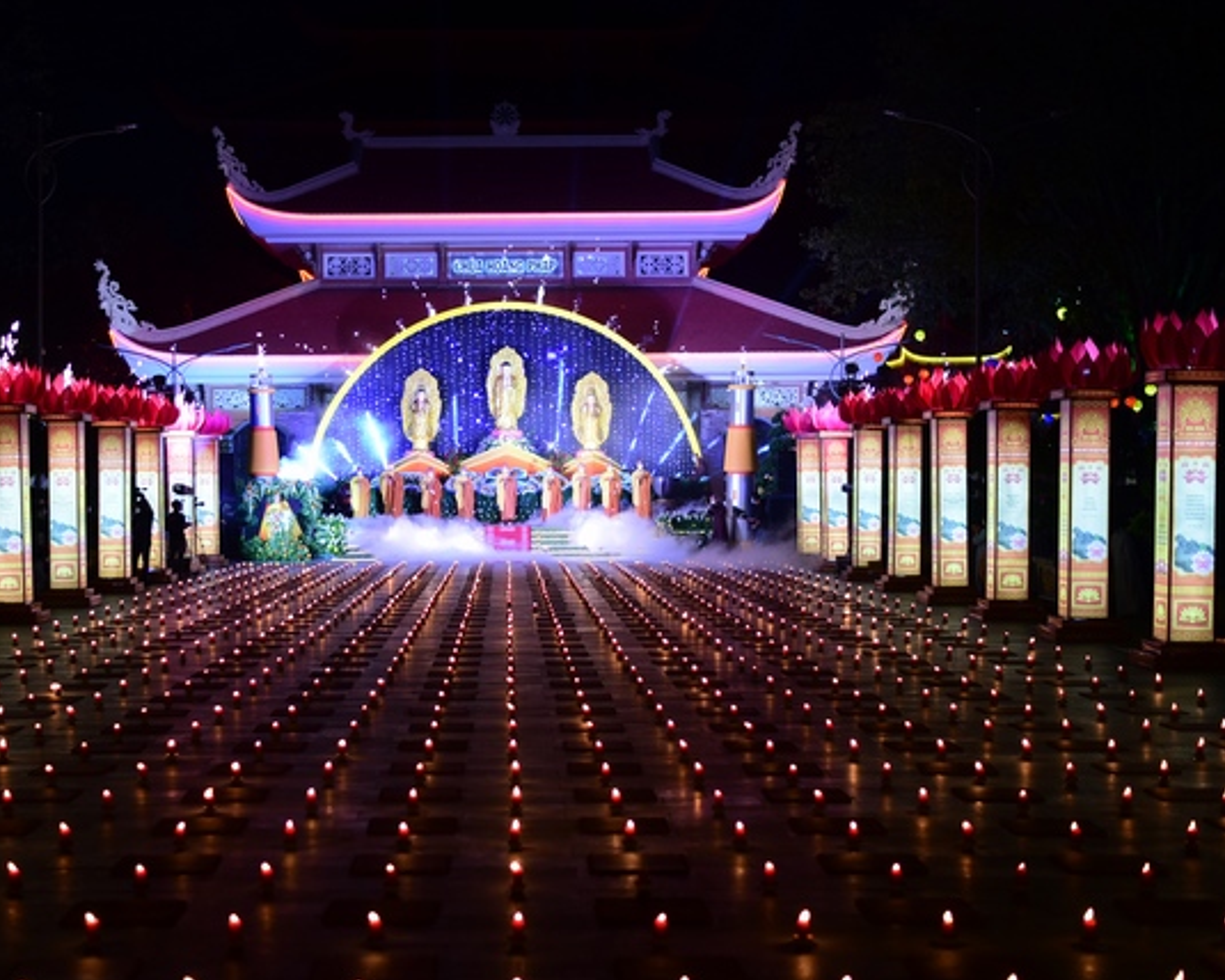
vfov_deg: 26.7
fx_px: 2067
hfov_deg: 32.9
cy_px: 492
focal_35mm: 57
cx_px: 497
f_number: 1.8
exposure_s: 1/80
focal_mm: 50
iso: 500
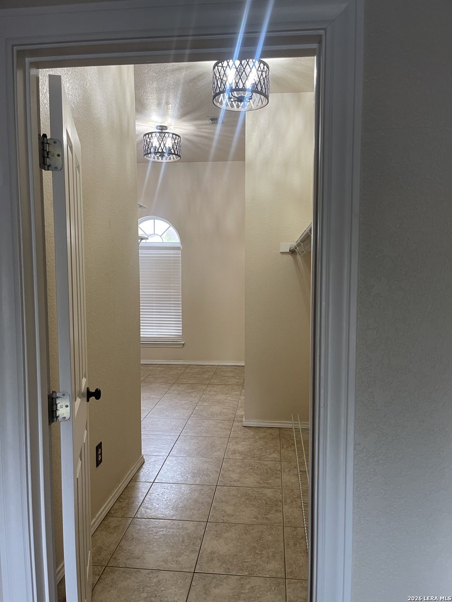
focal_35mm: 25
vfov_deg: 69.4
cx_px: 226
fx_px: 435
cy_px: 301
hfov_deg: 54.9
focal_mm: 5.1
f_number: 1.6
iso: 100
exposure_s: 1/60
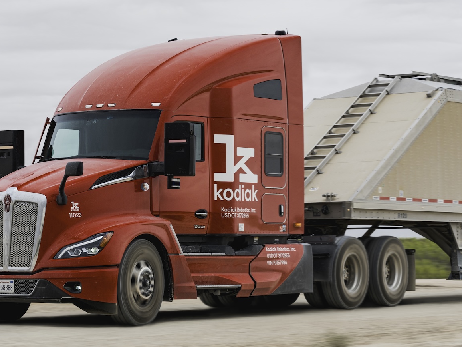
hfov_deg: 15.7
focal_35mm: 125
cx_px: 135
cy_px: 151
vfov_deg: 11.9
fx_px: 1668
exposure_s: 1/3000
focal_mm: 76
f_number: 5.6
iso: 400
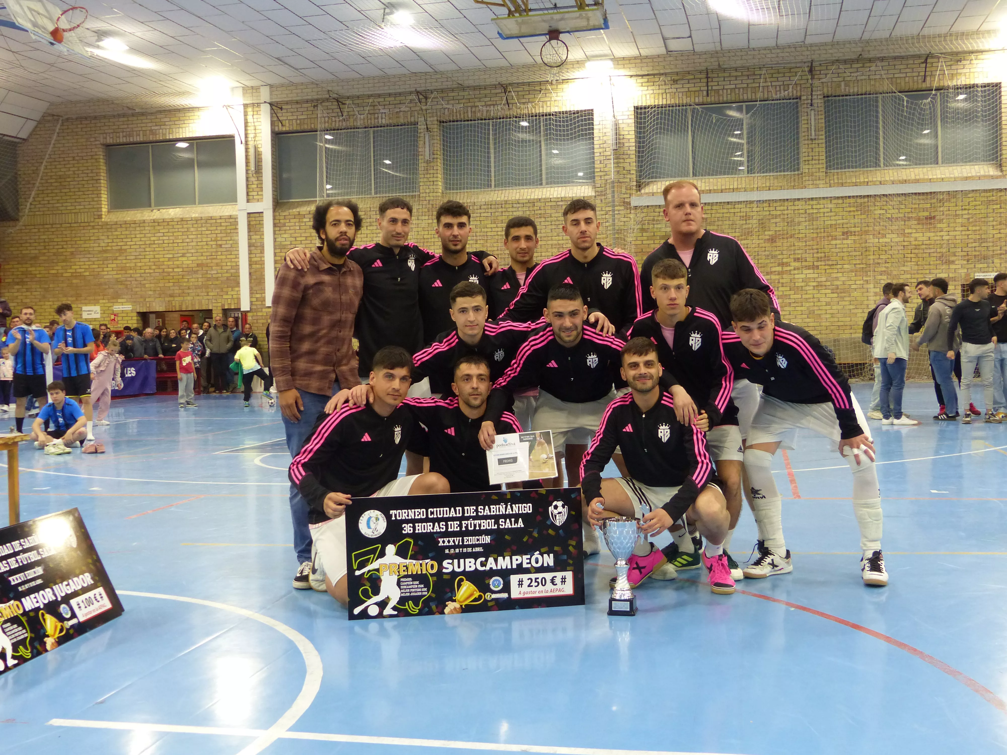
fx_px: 1135
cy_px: 378
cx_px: 504
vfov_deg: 36.8
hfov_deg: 47.9
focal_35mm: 39
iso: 320
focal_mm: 7
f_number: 2.8
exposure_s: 1/60
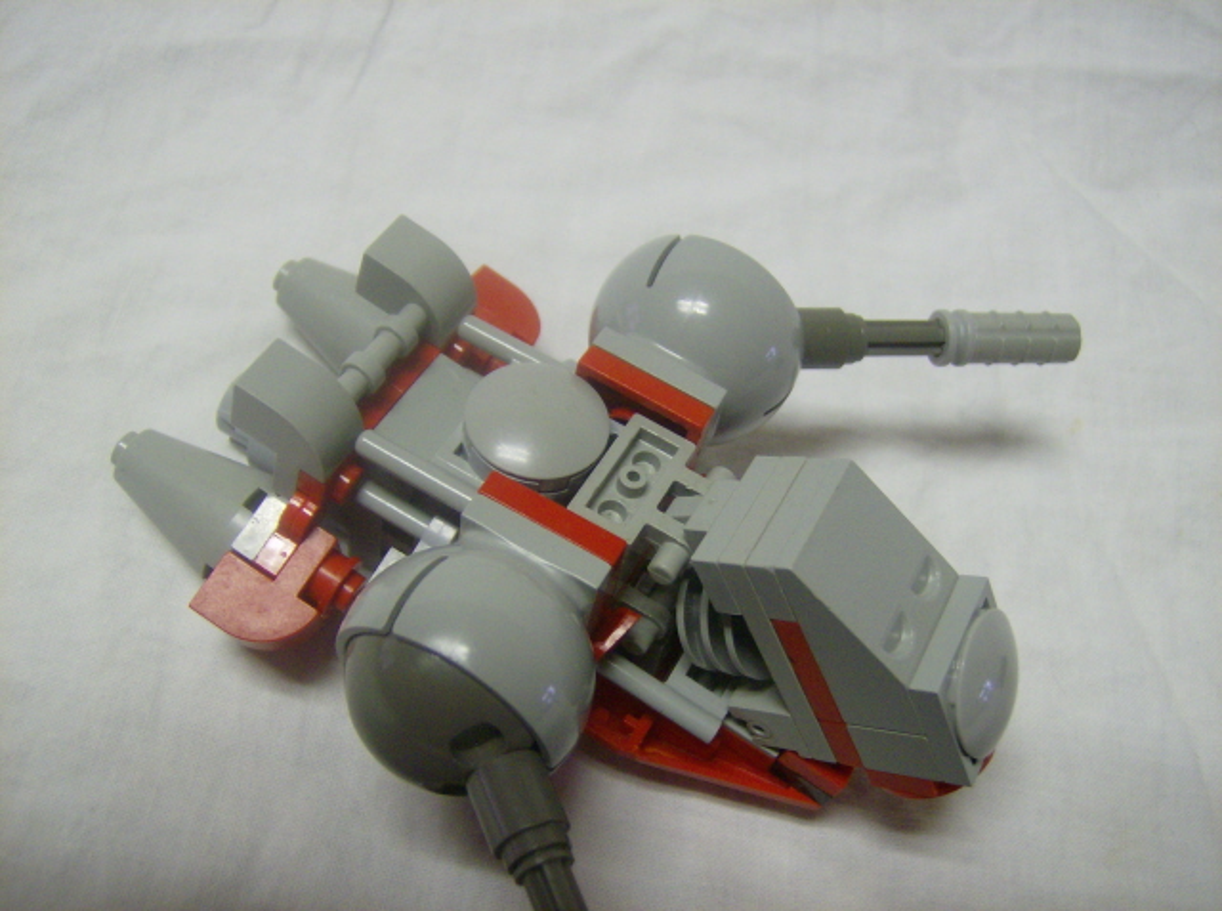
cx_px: 611
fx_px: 1268
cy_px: 456
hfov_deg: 51.5
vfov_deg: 39.5
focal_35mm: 36
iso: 200
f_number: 2.8
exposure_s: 1/25.3
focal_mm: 6
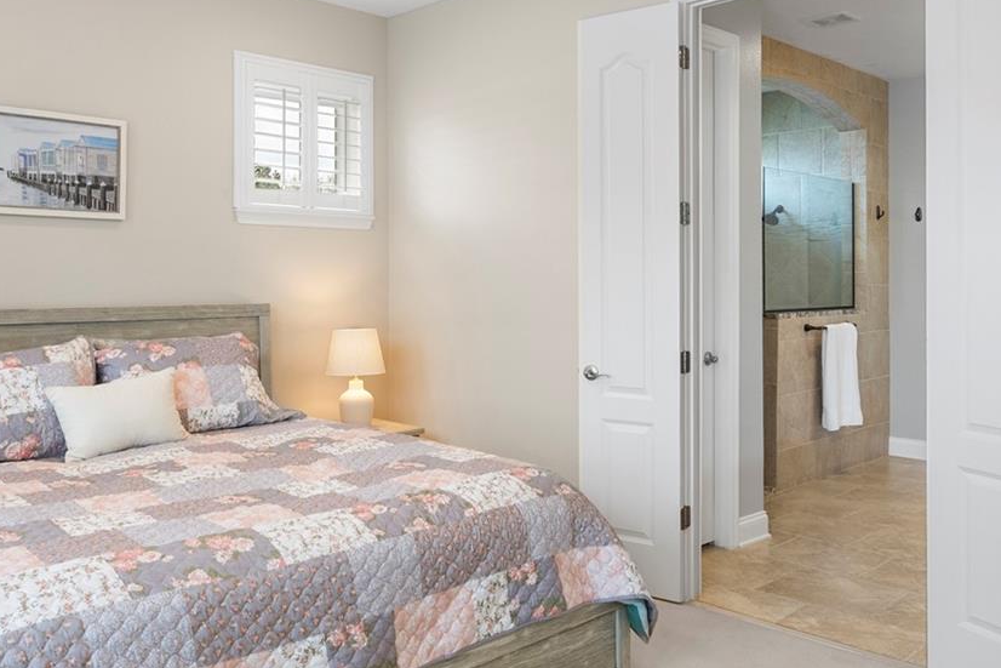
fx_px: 862
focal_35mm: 31
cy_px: 270
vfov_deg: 42.2
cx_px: 414
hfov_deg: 59.9
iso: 640
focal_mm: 16
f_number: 8
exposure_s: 1/13
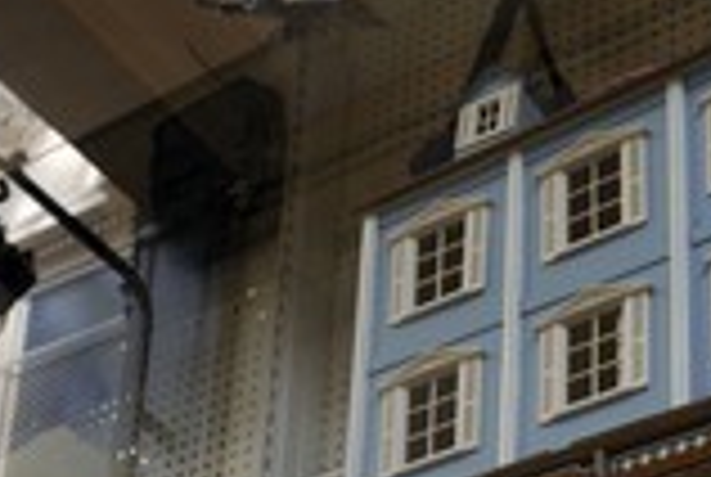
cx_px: 230
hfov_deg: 19.2
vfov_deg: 12.6
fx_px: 2097
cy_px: 590
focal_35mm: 106
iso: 200
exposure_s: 1/50
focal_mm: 40
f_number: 5.6
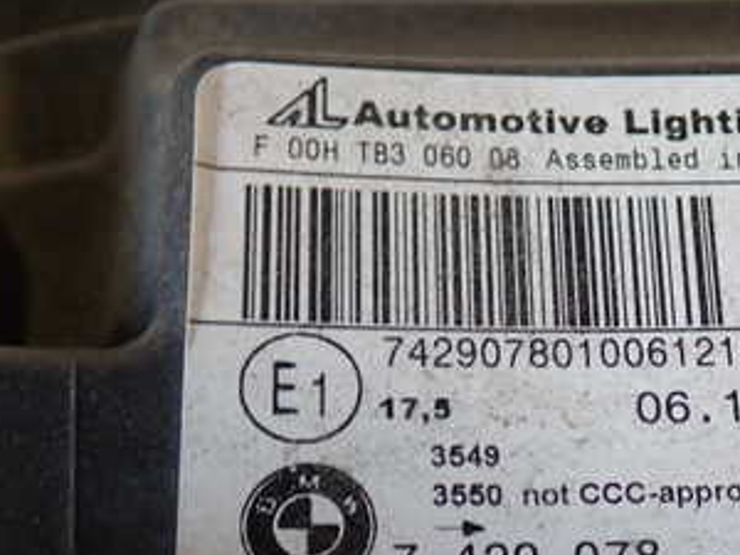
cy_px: 432
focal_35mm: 72
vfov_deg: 20.2
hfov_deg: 26.6
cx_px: 582
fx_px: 1539
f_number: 2.5
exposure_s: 1/40
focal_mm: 6.37
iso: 200
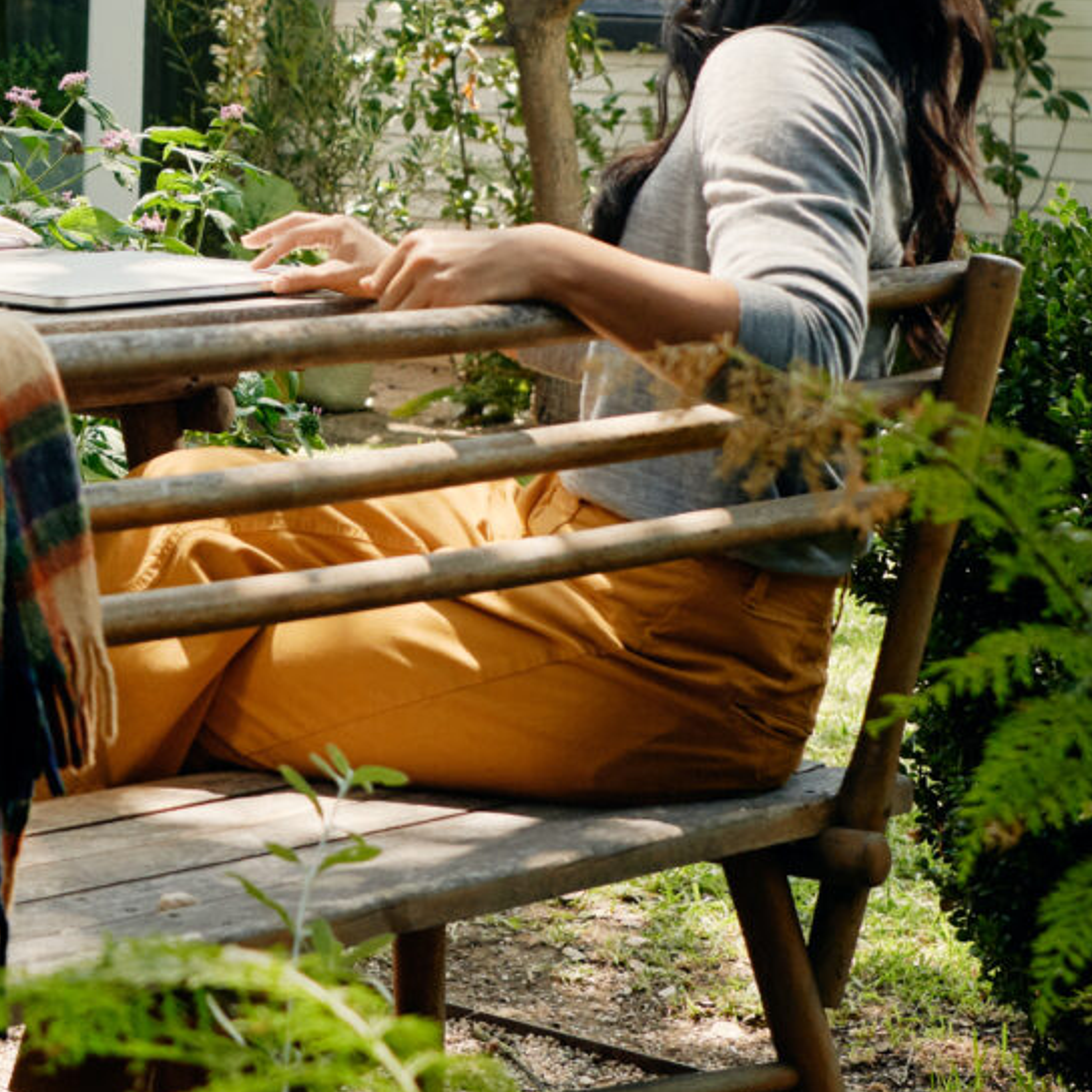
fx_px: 4283
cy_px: -123
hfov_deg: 14.2
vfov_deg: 14.2
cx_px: -112
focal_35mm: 120
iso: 250
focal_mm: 30
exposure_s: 1/500
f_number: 4
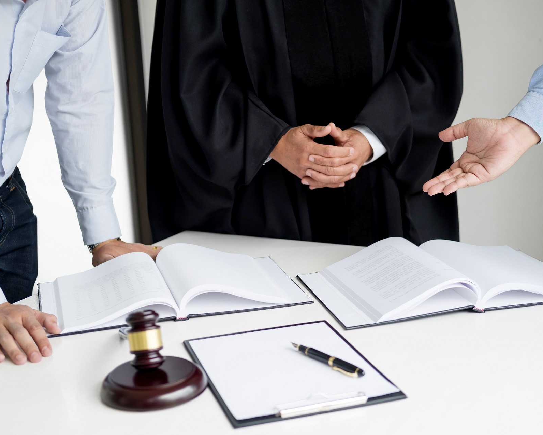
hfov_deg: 31.5
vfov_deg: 25.4
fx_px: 964
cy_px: 218
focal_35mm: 60
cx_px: 285
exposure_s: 1/500
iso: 200
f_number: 2
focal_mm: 35
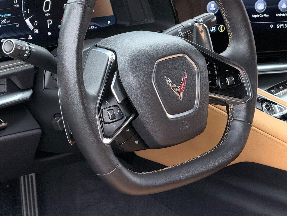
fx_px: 995
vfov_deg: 12.3
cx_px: 144
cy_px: 108
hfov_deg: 16.4
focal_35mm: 120
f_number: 2.8
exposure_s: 1/99
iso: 160
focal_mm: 15.66
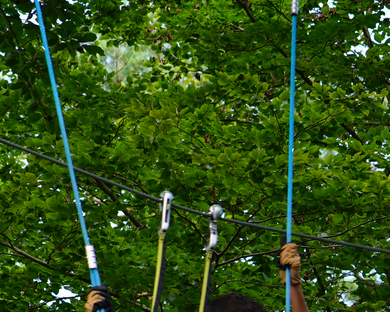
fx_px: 3774
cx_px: 656
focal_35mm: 327
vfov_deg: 4.7
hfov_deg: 5.8
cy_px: 446
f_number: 4
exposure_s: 1/100
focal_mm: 85
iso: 160
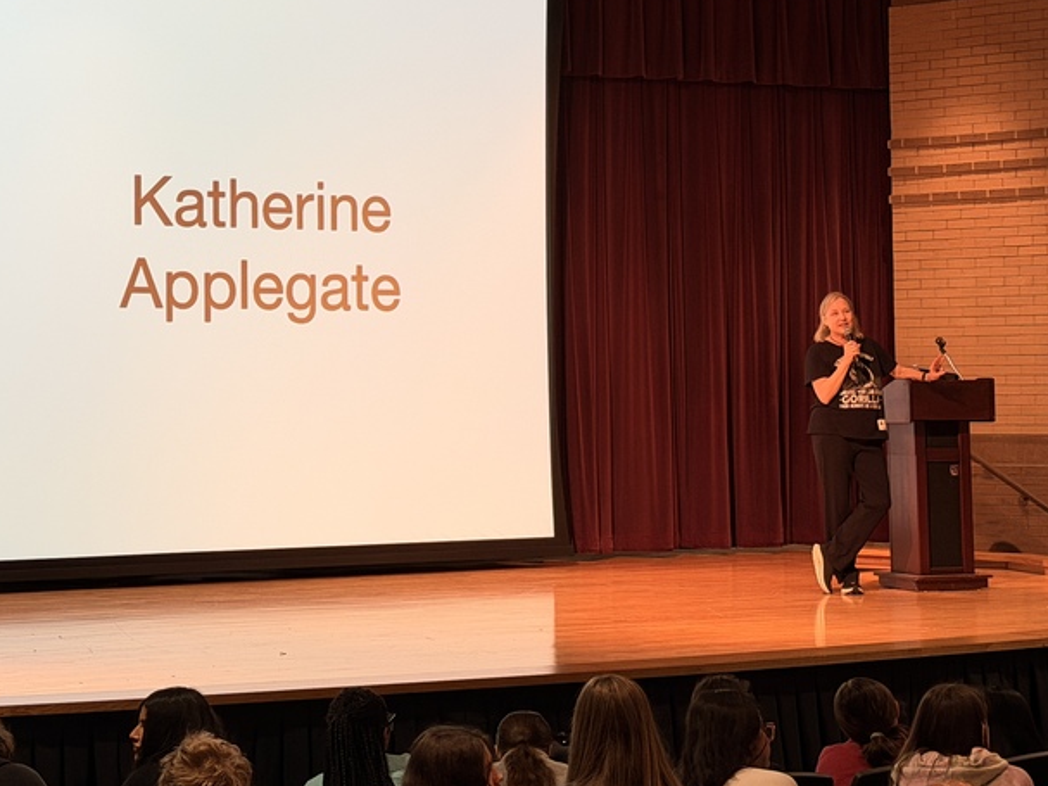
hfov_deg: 24.0
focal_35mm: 81
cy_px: 250
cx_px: 368
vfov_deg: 18.1
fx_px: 2452
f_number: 1.78
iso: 125
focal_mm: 6.76
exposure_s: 1/60
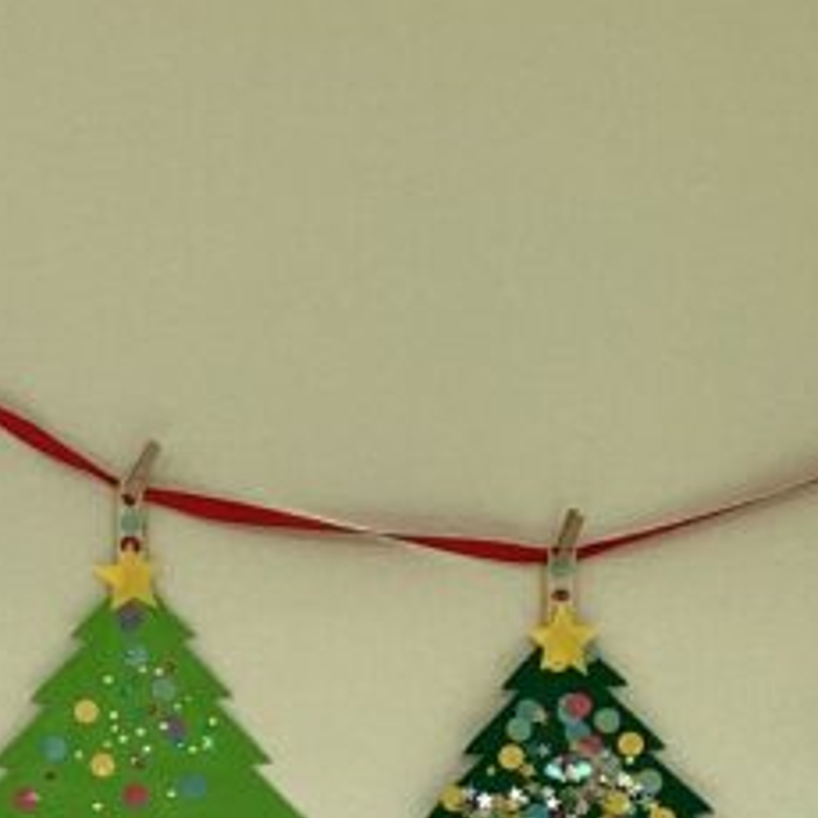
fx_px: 3262
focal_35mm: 122
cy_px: 822
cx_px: -477
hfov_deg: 13.3
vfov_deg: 14.1
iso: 25
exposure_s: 1/460
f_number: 2.4
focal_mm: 3.3
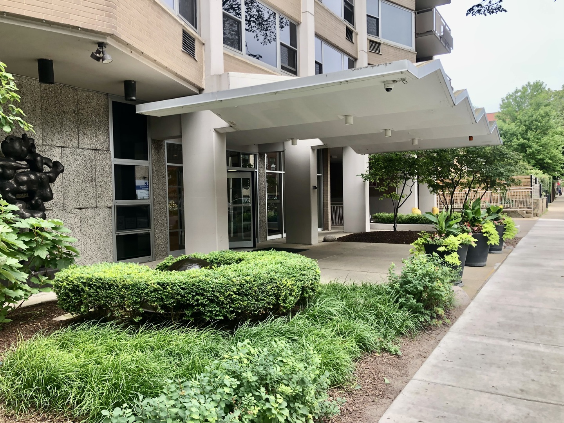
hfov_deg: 63.4
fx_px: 456
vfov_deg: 49.7
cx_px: 282
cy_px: 212
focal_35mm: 28
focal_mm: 3.99
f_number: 1.8
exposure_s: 1/120
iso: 40
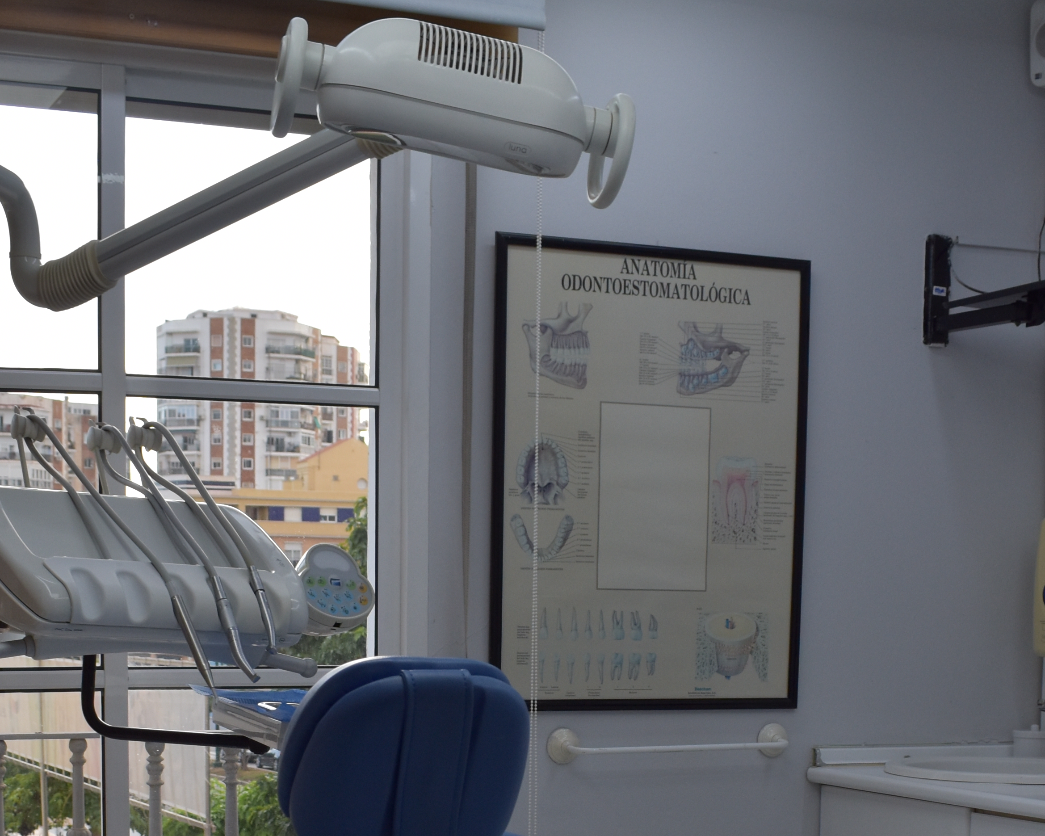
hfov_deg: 29.1
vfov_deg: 22.5
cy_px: 853
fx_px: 2010
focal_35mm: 65
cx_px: 541
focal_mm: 18
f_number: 5.6
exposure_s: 1/250
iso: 220
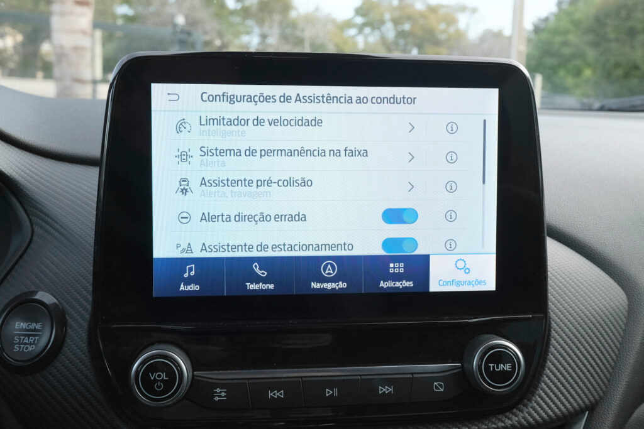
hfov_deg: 50.7
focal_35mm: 38
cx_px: 322
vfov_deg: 35.1
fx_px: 680
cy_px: 214
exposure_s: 1/250
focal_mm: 25.6
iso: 2000
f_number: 9
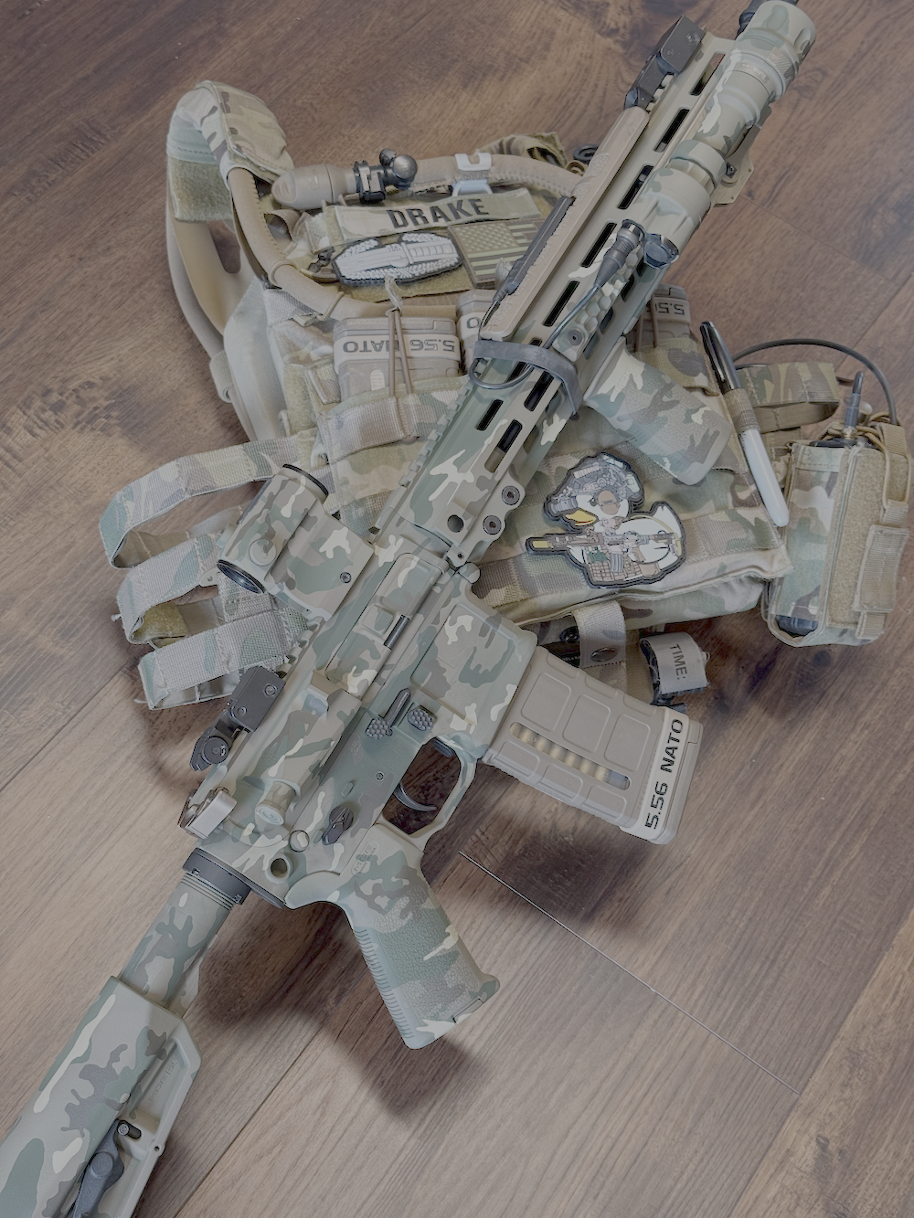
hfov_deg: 30.3
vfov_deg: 39.7
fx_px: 1690
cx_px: 457
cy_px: 609
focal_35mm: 48
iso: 125
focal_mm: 6.76
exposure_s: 1/60
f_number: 1.78
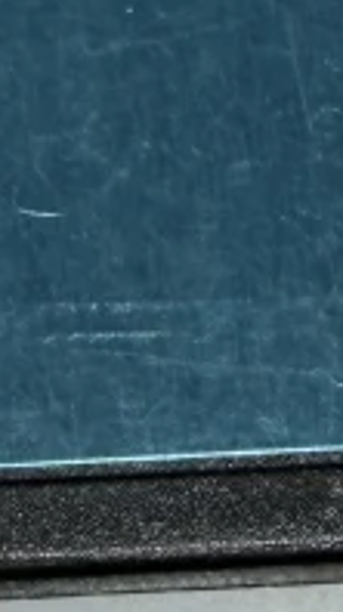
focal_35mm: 190
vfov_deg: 11.3
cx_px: -587
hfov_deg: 6.0
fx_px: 3080
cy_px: 46
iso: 40
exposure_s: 1/143
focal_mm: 2.22
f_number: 2.2
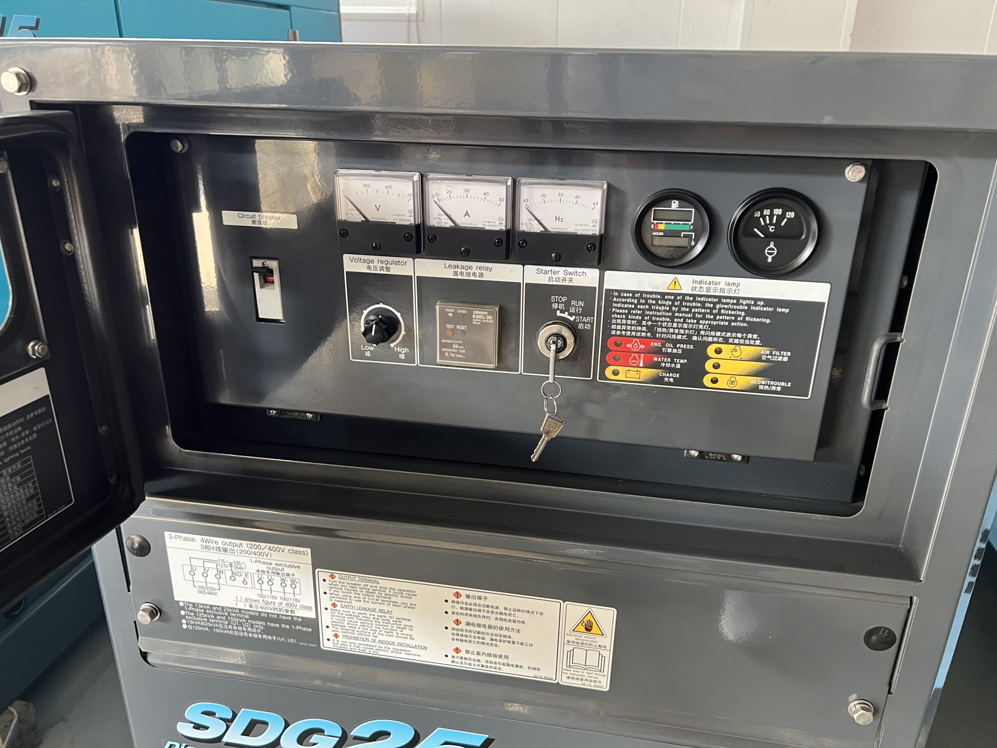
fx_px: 749
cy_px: 374
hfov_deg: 67.3
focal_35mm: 26
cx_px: 498
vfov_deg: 53.1
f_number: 1.5
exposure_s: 1/60
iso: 250
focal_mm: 5.7
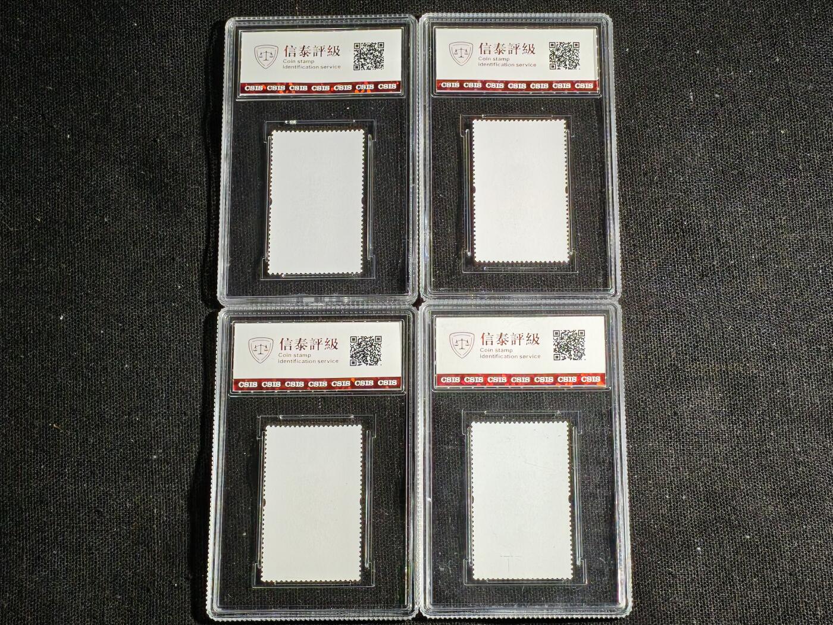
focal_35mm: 93
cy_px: 312
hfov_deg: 21.1
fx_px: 2238
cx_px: 416
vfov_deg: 15.9
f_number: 1.5
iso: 50
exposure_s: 1/224
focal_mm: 4.94
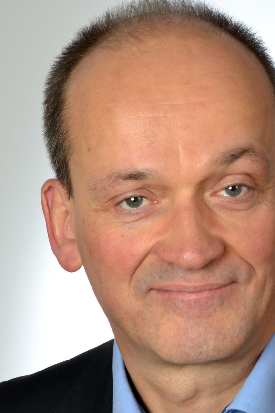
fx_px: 1822
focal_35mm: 159
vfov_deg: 12.9
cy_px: 257
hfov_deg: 8.6
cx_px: 179
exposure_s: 1/125
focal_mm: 70
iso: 100
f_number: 13
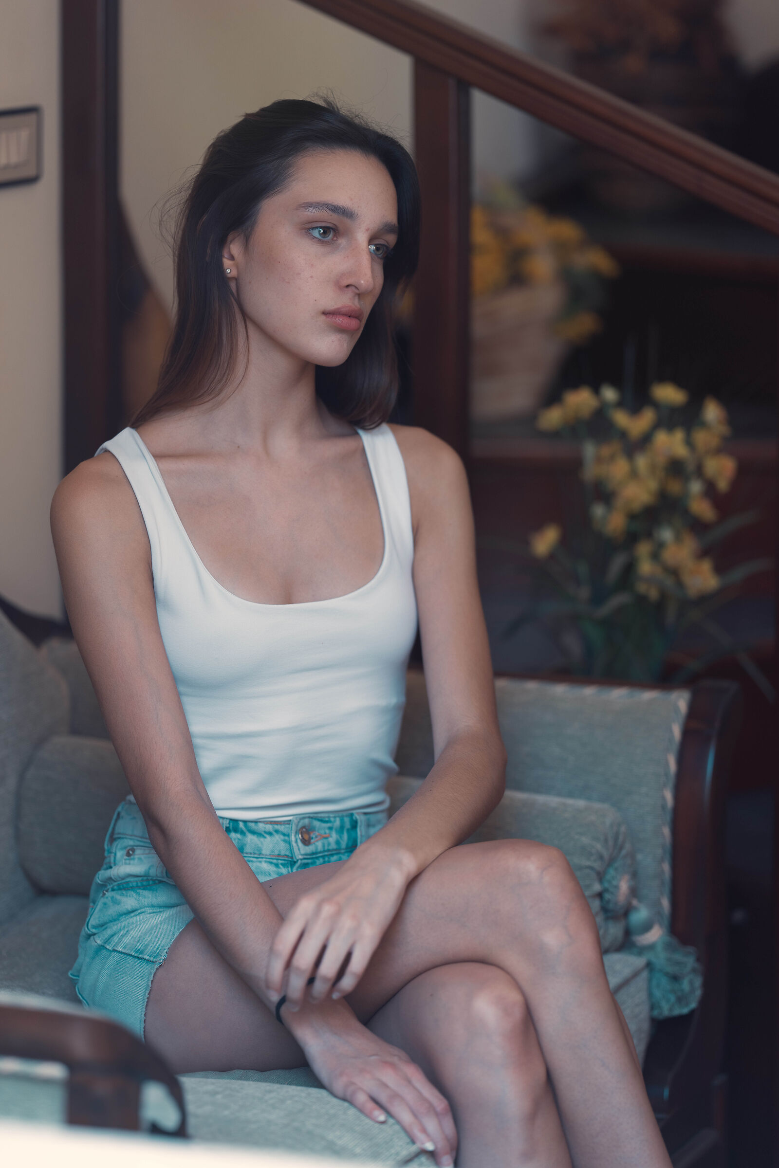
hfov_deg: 10.2
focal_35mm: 135
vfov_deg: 15.2
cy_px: 584
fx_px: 4382
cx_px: 390
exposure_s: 1/100
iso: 200
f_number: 1.8
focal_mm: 135
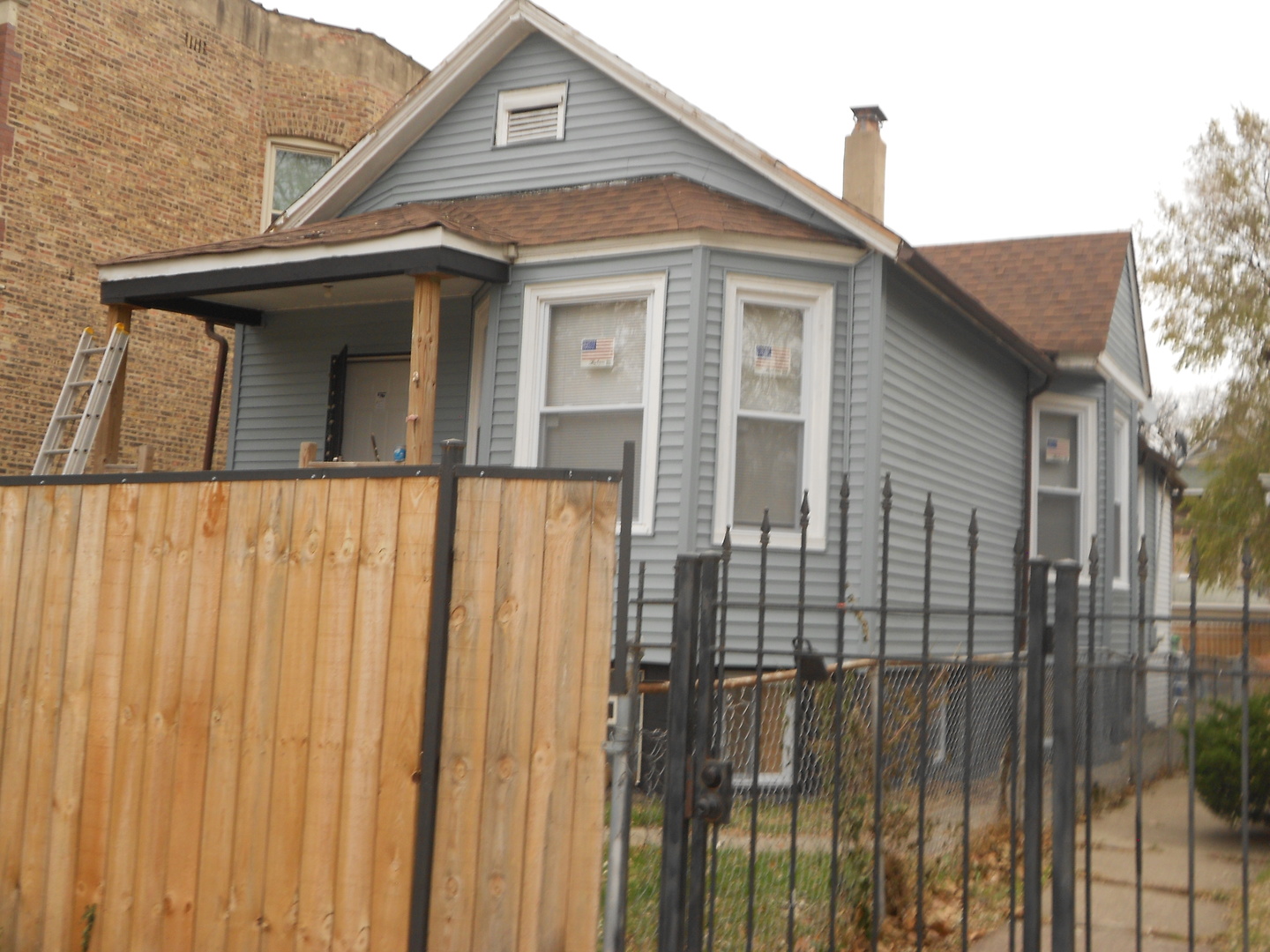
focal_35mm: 37
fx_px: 1357
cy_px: 476
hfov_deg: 50.1
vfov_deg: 38.7
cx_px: 635
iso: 80
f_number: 3.9
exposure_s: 1/40
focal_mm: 6.7
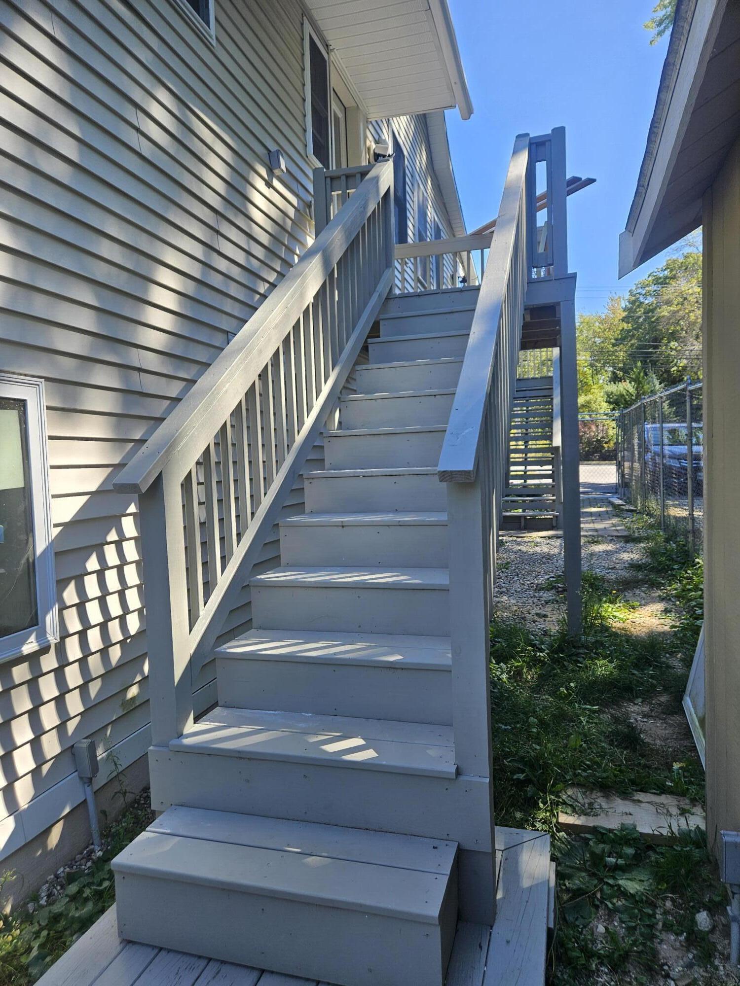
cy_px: 493
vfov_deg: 73.9
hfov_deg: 58.9
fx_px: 656
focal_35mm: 23
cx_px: 370
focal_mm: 5.4
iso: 25
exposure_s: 1/256
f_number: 1.8
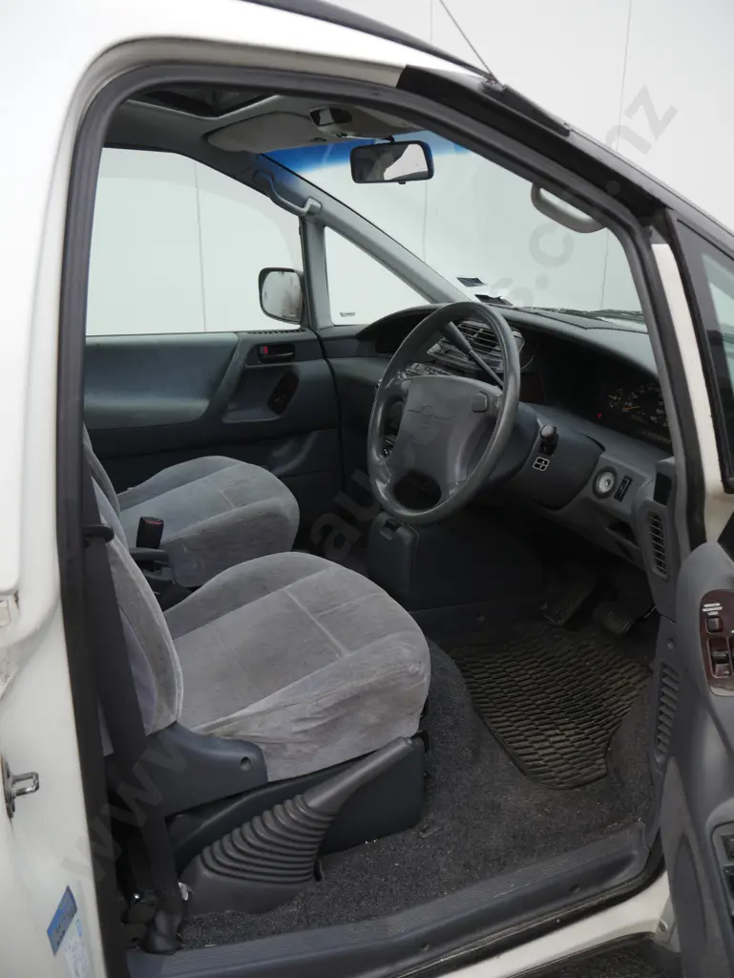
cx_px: 367
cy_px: 489
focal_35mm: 30
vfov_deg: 59.9
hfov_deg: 46.8
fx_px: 847
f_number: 3.6
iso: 200
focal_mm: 15
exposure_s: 1/100
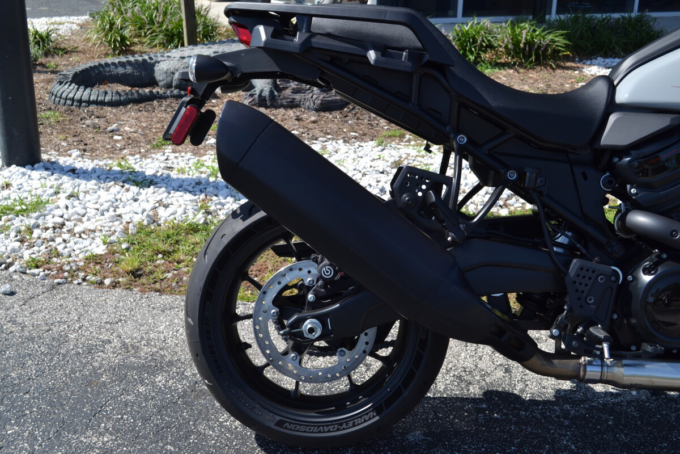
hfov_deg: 46.4
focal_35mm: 42
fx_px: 793
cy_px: 227
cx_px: 340
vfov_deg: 31.9
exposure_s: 1/200
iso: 100
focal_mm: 28
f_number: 7.1
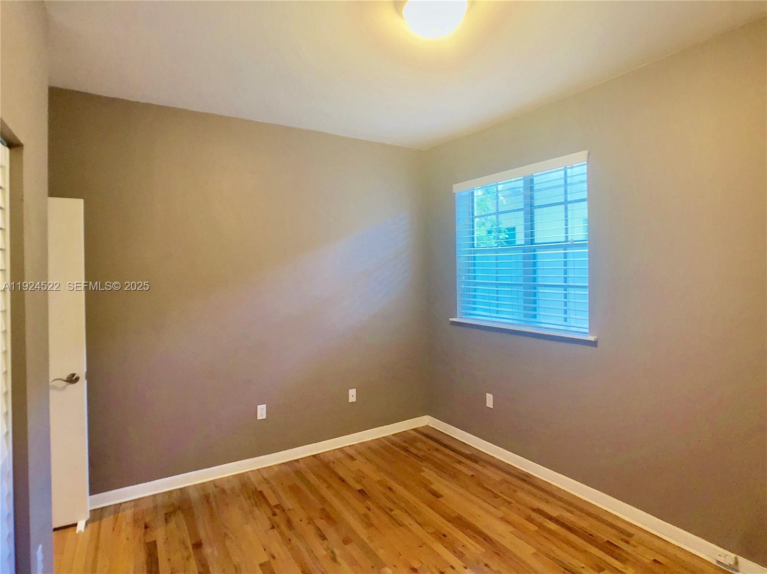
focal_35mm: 28
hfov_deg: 63.5
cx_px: 384
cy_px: 287
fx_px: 620
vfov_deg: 49.7
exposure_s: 1/30
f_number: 1.8
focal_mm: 4
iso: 50
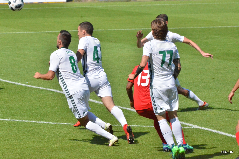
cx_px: 120
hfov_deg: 4.6
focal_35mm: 450
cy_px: 80
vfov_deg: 3.0
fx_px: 2982
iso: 6400
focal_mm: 300
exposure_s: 1/8000
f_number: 14
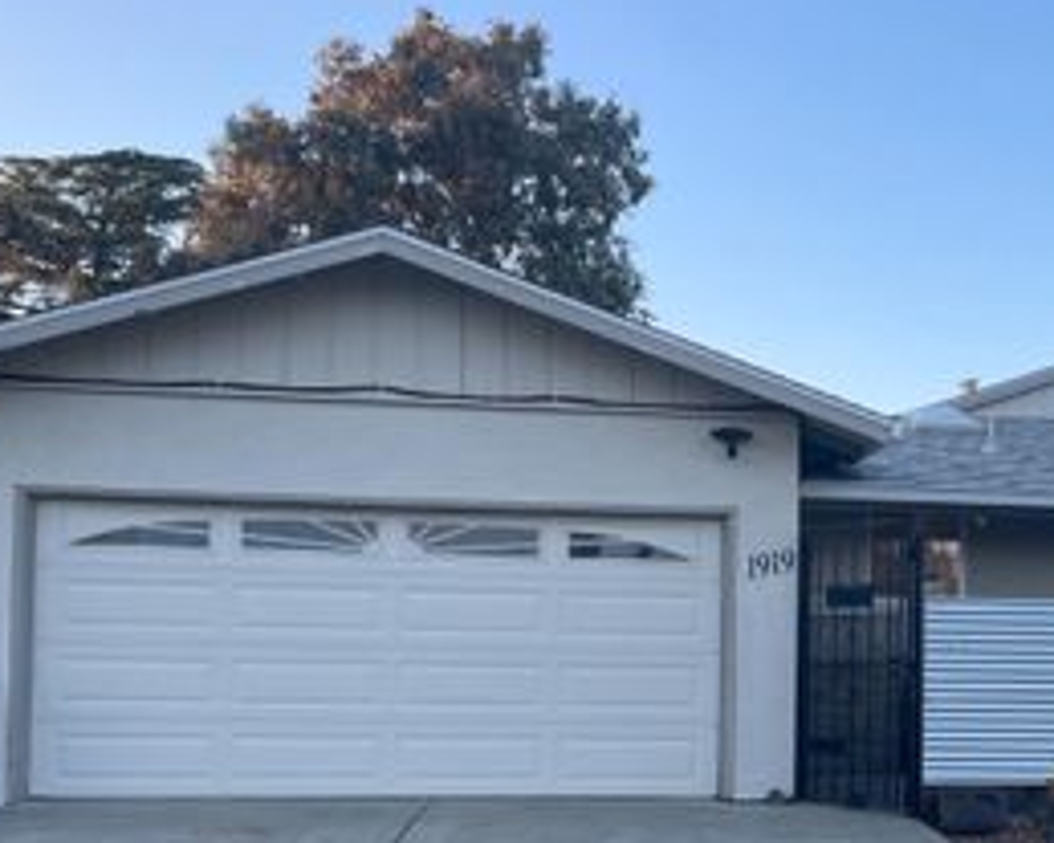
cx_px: 761
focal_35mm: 49
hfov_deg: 37.3
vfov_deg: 30.1
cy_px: 678
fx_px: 1528
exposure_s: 1/458
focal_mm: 4.2
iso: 32
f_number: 1.6
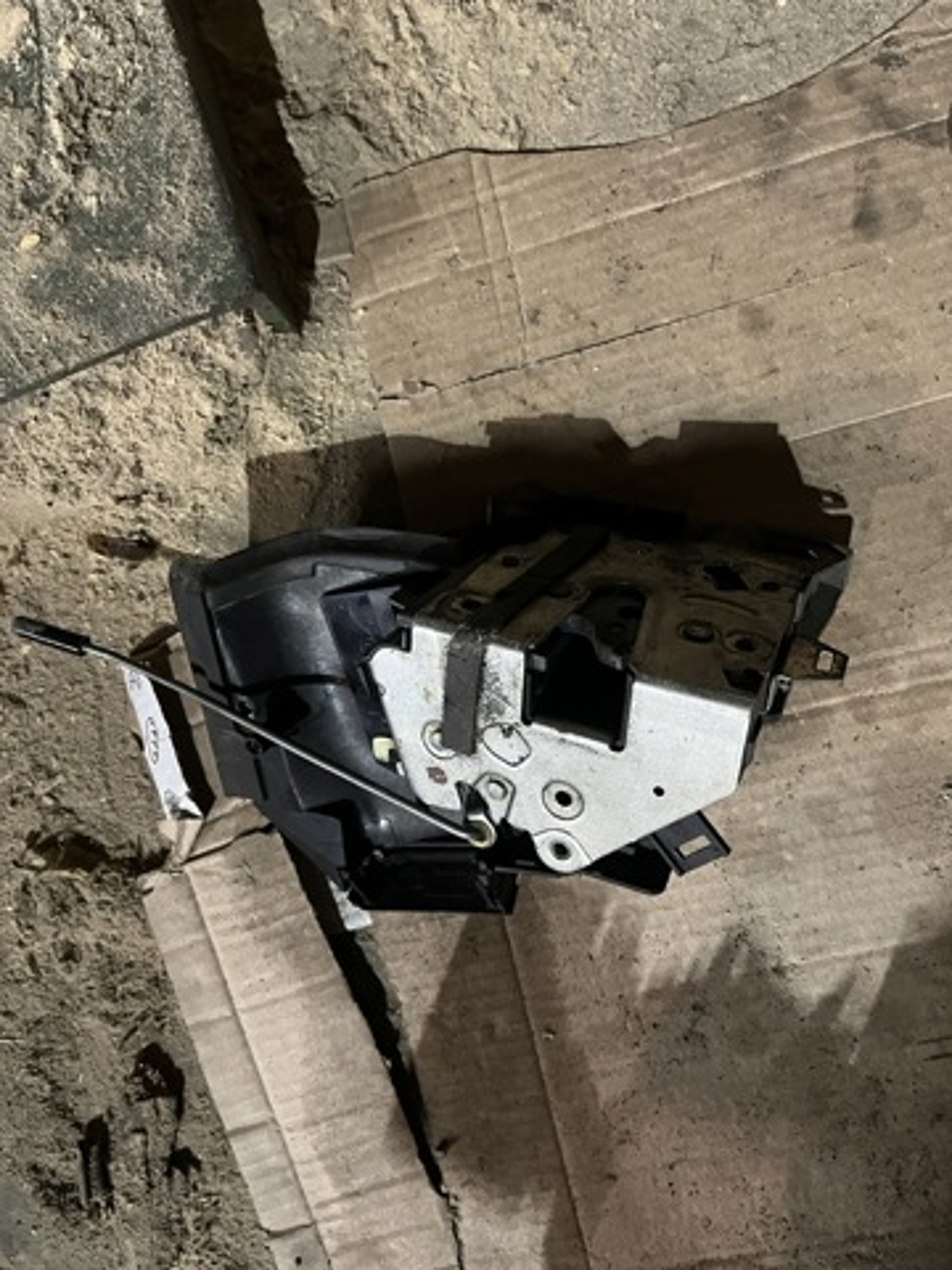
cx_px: 476
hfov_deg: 53.1
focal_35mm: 26
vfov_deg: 67.3
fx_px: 953
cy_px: 635
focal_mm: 5.1
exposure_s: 1/25
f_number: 1.6
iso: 500
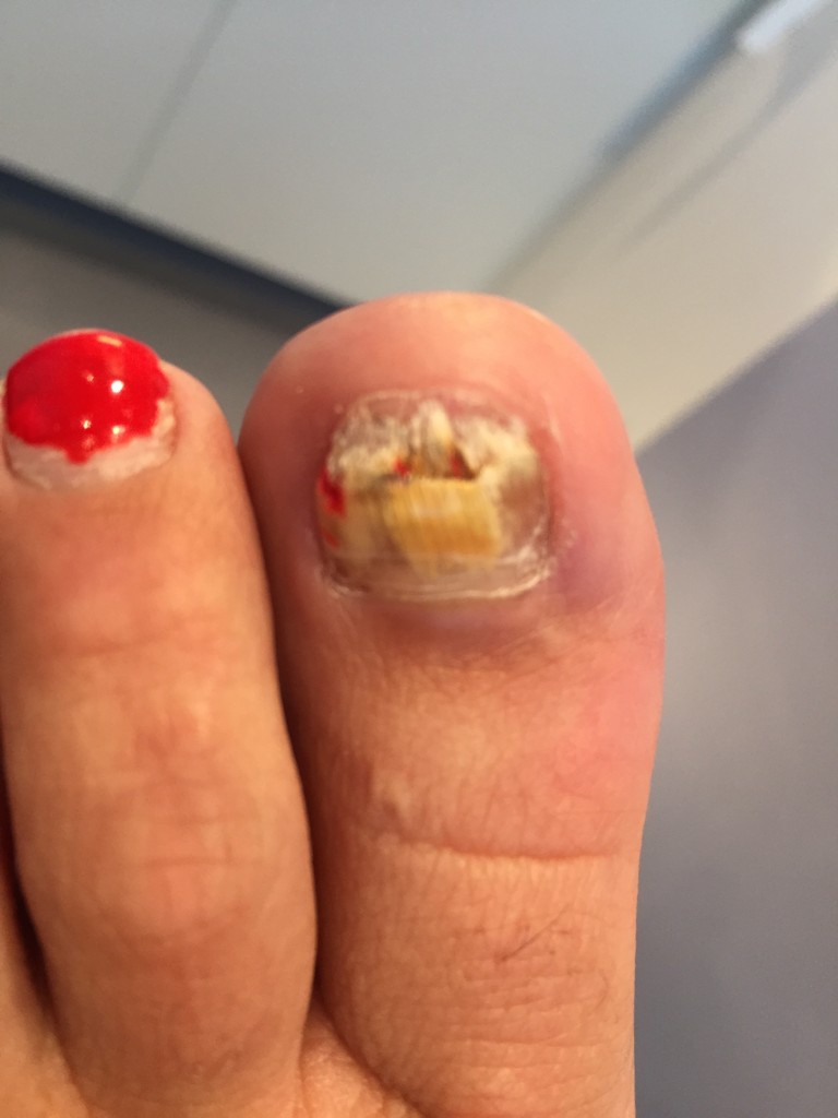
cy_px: 559
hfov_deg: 48.2
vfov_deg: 61.7
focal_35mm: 29
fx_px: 936
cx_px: 419
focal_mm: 4.15
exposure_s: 1/30
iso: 50
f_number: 2.2
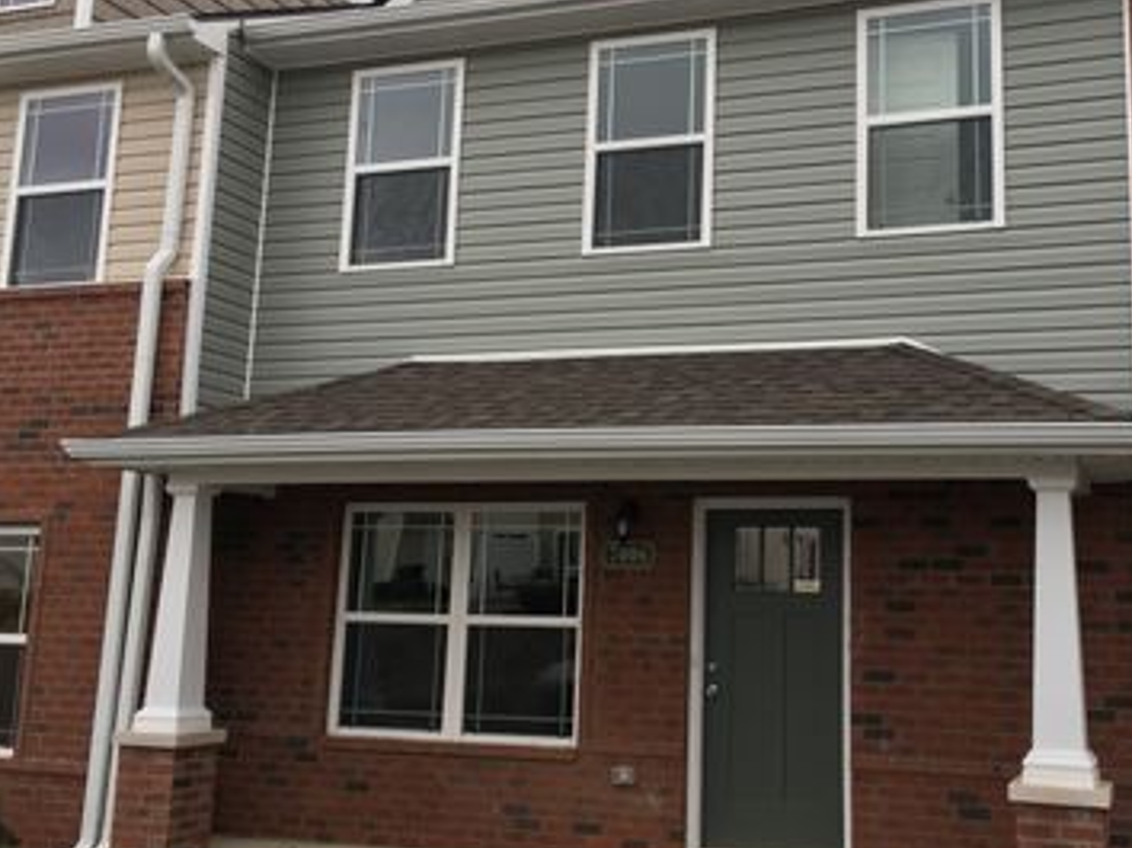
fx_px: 1340
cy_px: 363
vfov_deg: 35.0
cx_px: 716
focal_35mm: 41
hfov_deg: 45.4
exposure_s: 1/120
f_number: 2.2
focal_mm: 4.15
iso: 40
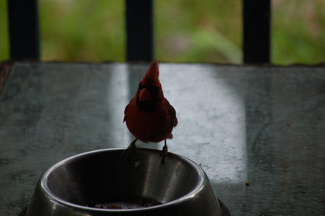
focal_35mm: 300
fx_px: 2707
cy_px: 108
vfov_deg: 4.6
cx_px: 162
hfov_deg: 6.9
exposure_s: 1/250
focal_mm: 200
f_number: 5.6
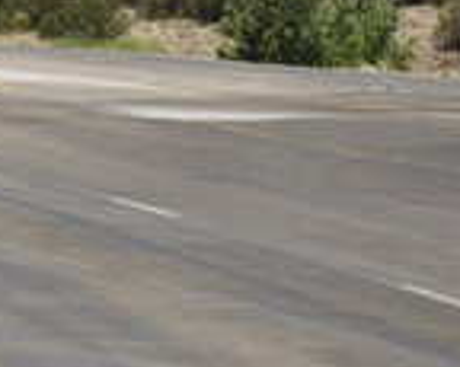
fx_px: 6368
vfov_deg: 3.3
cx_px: -482
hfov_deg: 4.1
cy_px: -53
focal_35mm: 468
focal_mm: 75
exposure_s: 1/200
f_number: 8
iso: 200
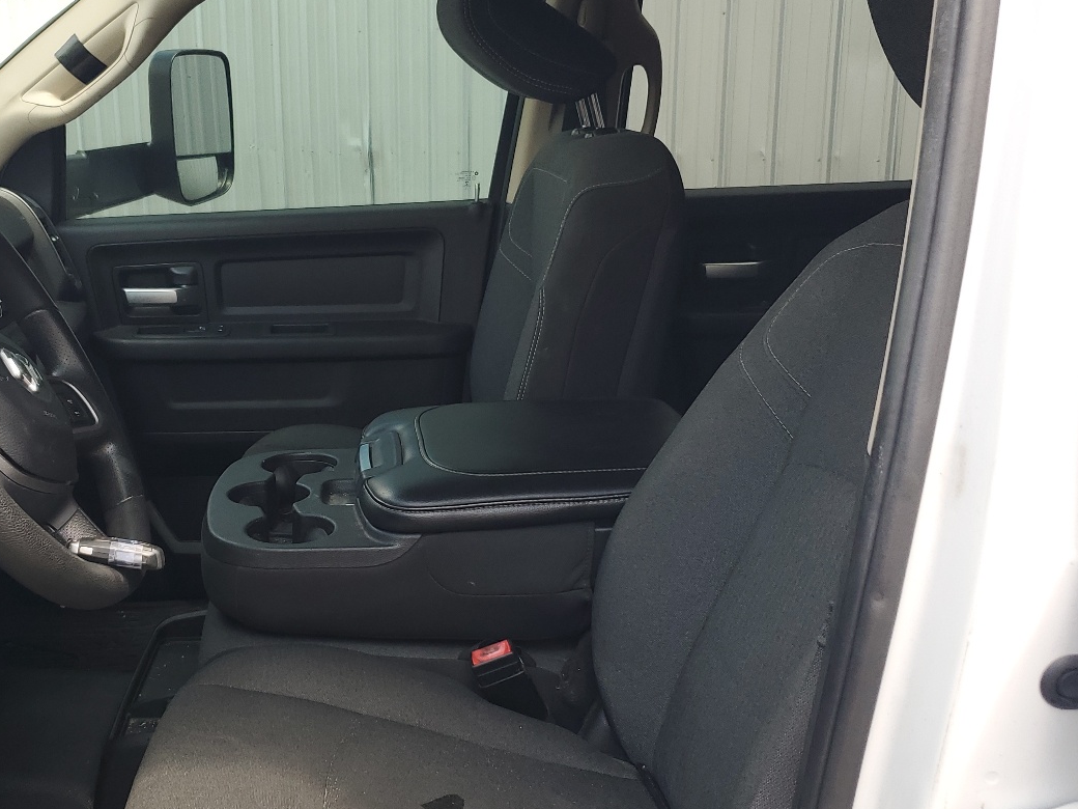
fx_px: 1246
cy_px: 500
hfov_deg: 45.9
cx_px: 339
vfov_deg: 35.8
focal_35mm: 40
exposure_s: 1/244
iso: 50
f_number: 1.5
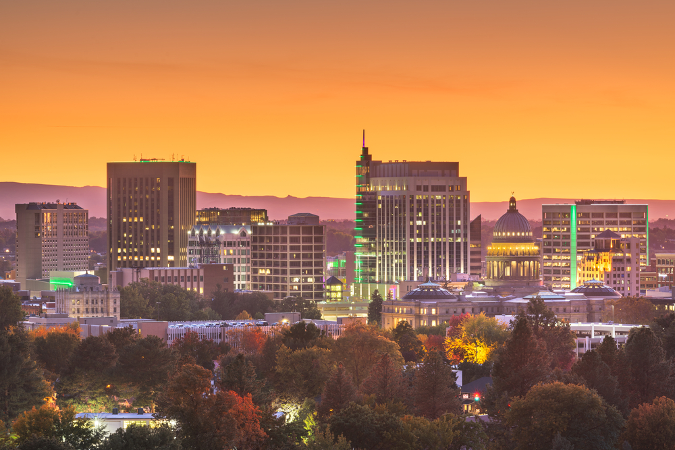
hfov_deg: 13.7
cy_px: 225
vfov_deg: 9.2
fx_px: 2813
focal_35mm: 150
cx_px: 338
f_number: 11
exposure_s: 25
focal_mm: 150
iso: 64
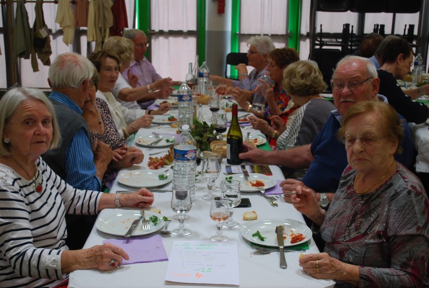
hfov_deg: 41.0
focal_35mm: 48
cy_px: 144
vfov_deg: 28.2
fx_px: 573
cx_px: 214
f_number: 4.8
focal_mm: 32
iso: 200
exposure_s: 1/50
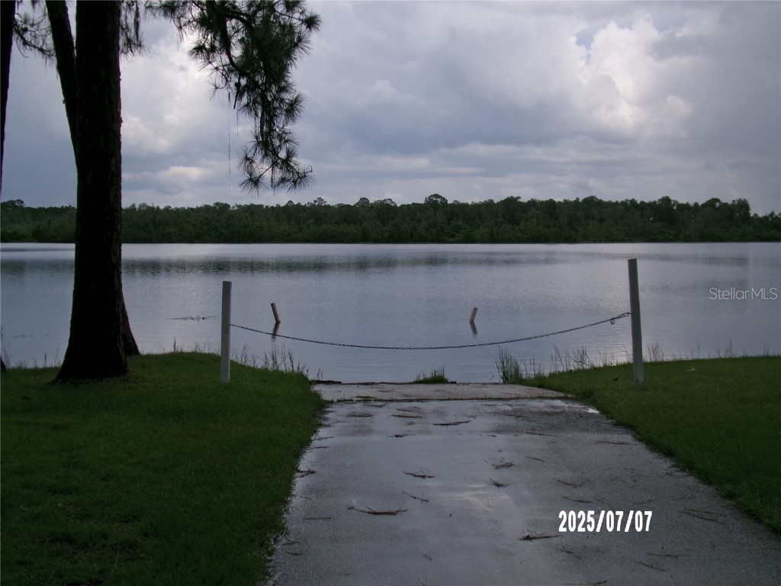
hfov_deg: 39.7
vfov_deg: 30.3
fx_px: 1083
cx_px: 390
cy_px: 293
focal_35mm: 48
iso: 100
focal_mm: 8.5
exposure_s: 1/900
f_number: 4.2
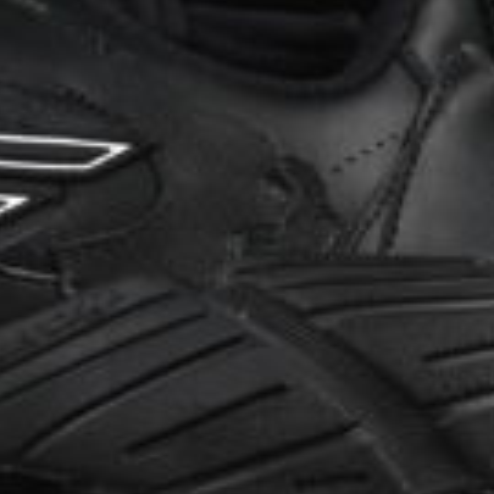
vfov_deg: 6.2
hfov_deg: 6.1
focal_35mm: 284
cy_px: 84
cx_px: -139
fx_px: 4585
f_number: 6.3
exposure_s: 1/60
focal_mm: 50
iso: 160
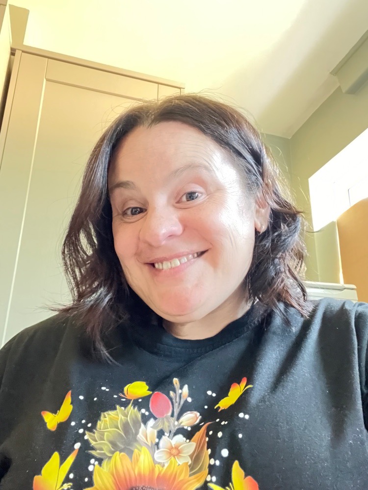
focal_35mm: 30
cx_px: 184
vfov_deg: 60.0
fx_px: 425
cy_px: 245
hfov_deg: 46.8
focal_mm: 2.71
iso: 2000
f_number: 2.2
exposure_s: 1/15
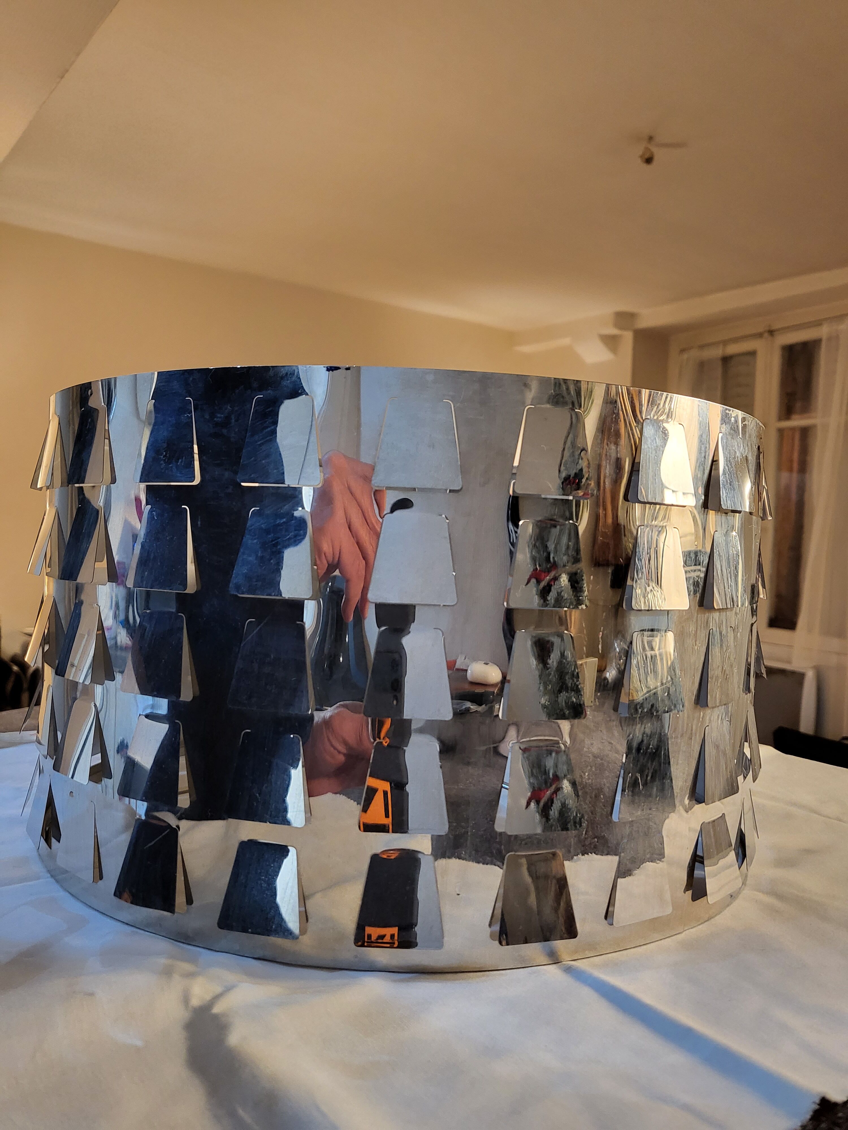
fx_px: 849
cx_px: 424
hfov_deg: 53.1
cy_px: 565
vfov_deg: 67.3
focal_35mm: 26
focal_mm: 4.25
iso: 640
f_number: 1.8
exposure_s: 1/50
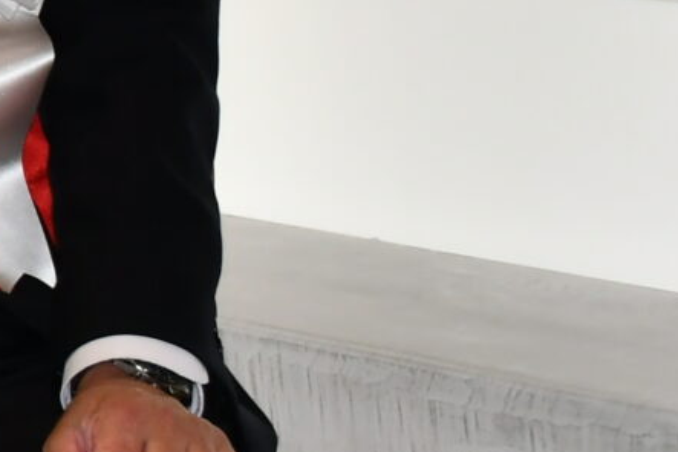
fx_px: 3916
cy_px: -289
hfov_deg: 8.7
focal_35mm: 208
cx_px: -1149
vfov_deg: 6.5
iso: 400
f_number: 7.1
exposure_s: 1/125
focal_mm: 24
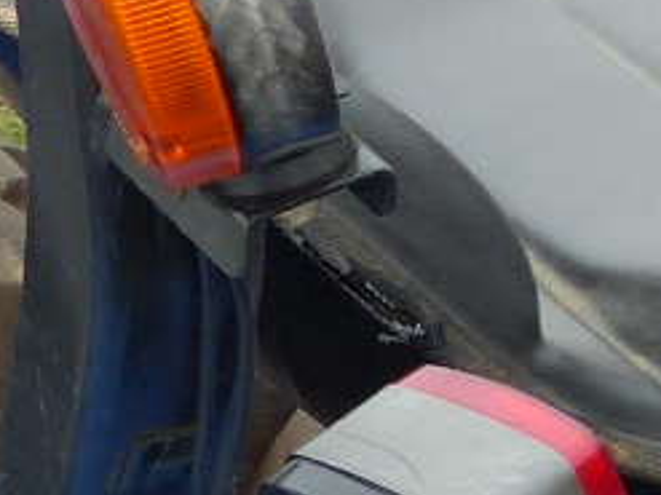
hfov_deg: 10.0
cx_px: 1774
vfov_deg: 9.2
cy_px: 238
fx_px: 3092
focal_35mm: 162
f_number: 3.2
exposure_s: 1/100
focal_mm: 4.5
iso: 100
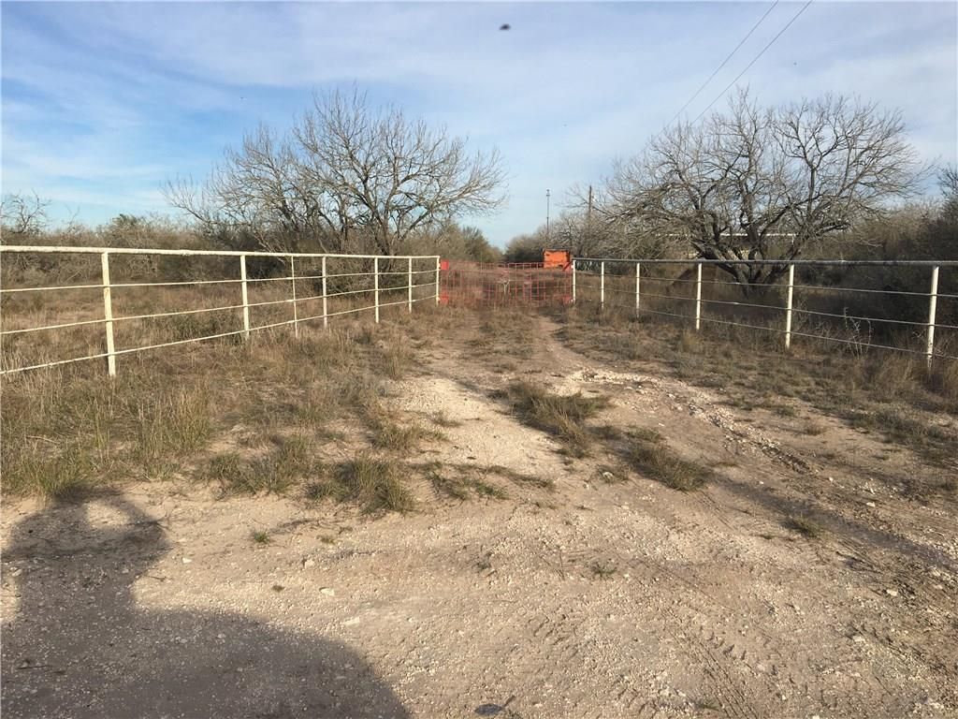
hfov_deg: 61.7
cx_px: 479
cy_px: 360
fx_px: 803
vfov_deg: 48.2
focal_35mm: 29
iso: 25
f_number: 2.2
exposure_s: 1/1282
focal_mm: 4.15
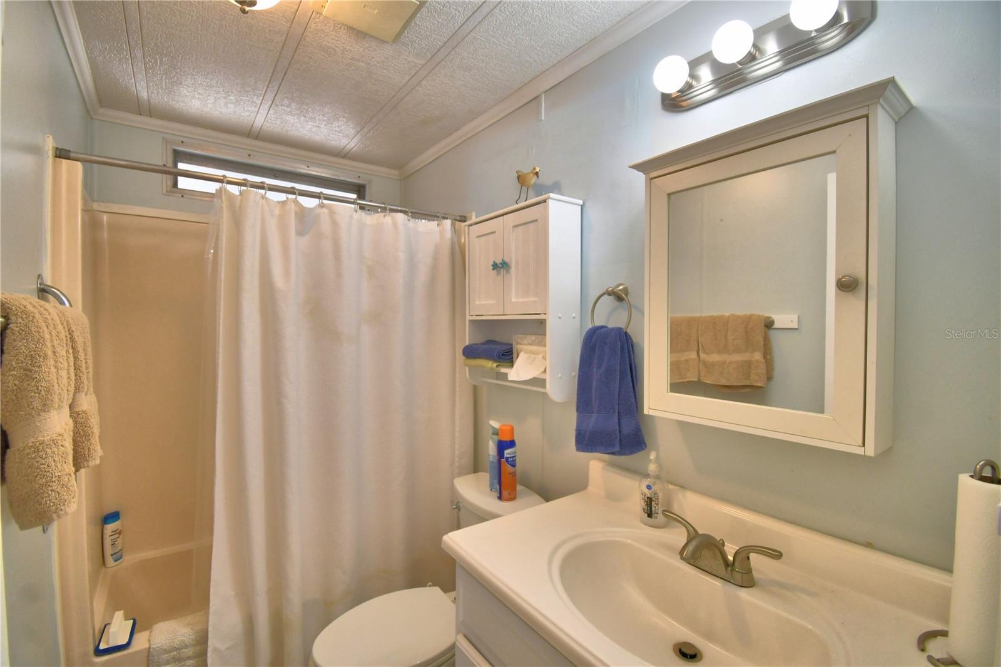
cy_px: 334
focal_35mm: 15
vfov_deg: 77.3
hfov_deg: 100.4
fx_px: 417
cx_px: 500
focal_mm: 10
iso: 400
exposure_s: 1/100
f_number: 4.5
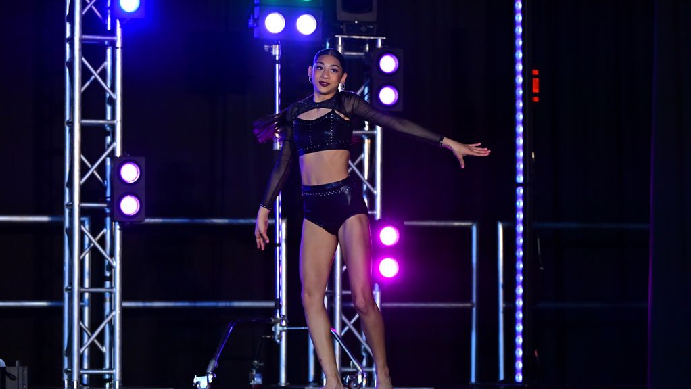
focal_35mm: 147
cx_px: 346
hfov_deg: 14.6
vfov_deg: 8.3
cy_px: 203
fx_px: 2694
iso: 4000
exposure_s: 1/800
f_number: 4
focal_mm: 140
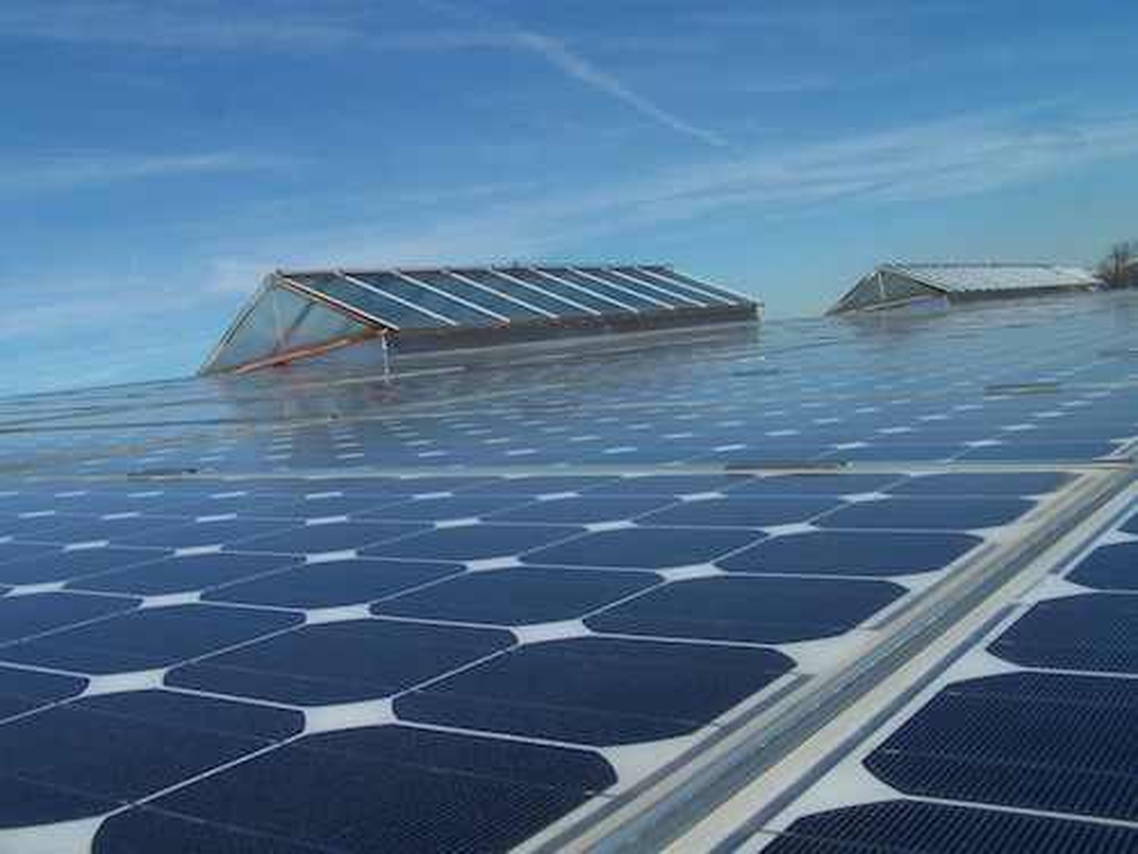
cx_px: 569
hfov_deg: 49.0
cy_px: 427
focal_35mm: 38
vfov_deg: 37.7
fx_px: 1249
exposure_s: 1/750
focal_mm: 6.3
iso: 80
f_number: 5.6
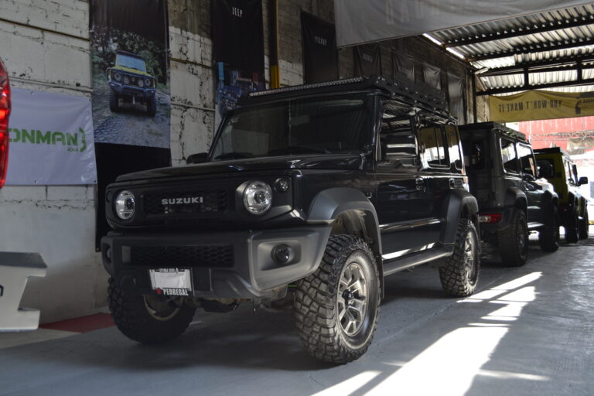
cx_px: 297
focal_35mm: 36
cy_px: 198
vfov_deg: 36.9
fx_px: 594
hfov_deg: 53.1
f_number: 5
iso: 400
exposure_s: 1/100
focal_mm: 24
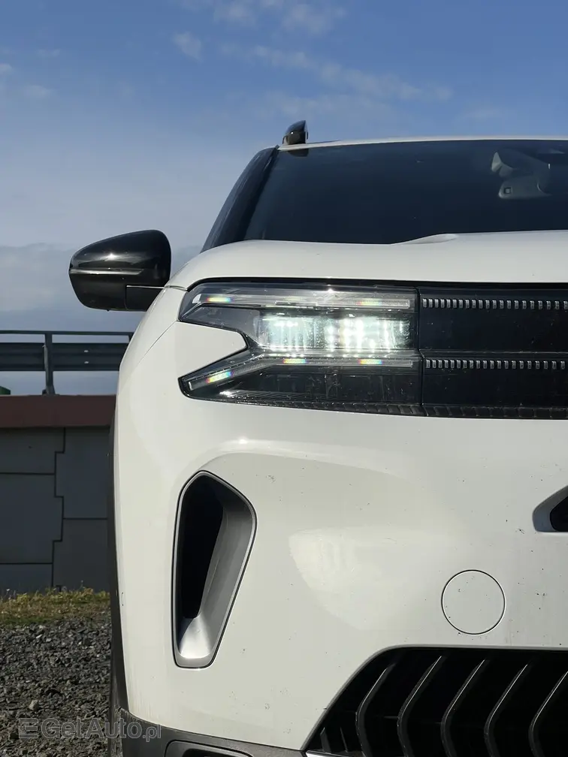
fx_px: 1685
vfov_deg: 25.3
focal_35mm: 77
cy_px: 378
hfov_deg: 19.1
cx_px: 284
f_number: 2.8
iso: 32
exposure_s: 1/1908
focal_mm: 9
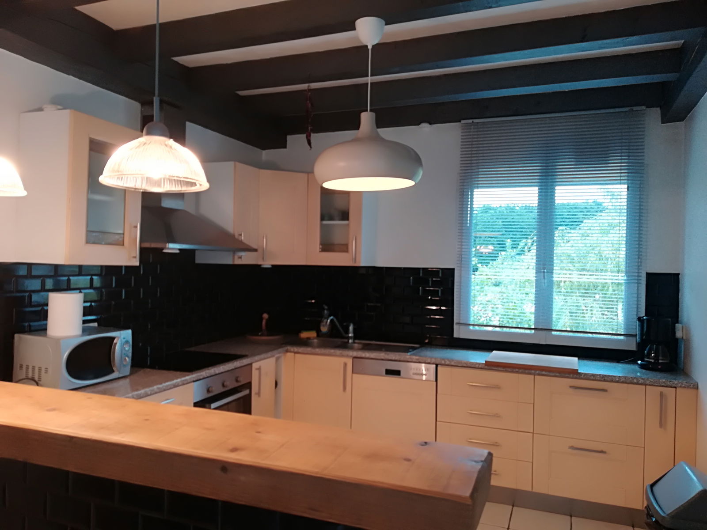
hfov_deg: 67.3
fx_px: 531
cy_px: 265
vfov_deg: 53.1
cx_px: 354
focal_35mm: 26
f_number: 2.2
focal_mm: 3.83
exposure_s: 1/33.3
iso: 125
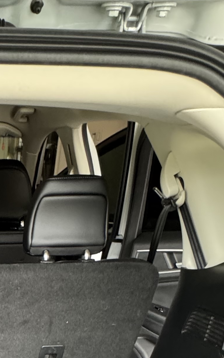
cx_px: -69
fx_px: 479
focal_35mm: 49
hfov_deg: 23.3
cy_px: 465
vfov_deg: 31.6
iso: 320
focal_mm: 2.22
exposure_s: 1/50
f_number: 2.2
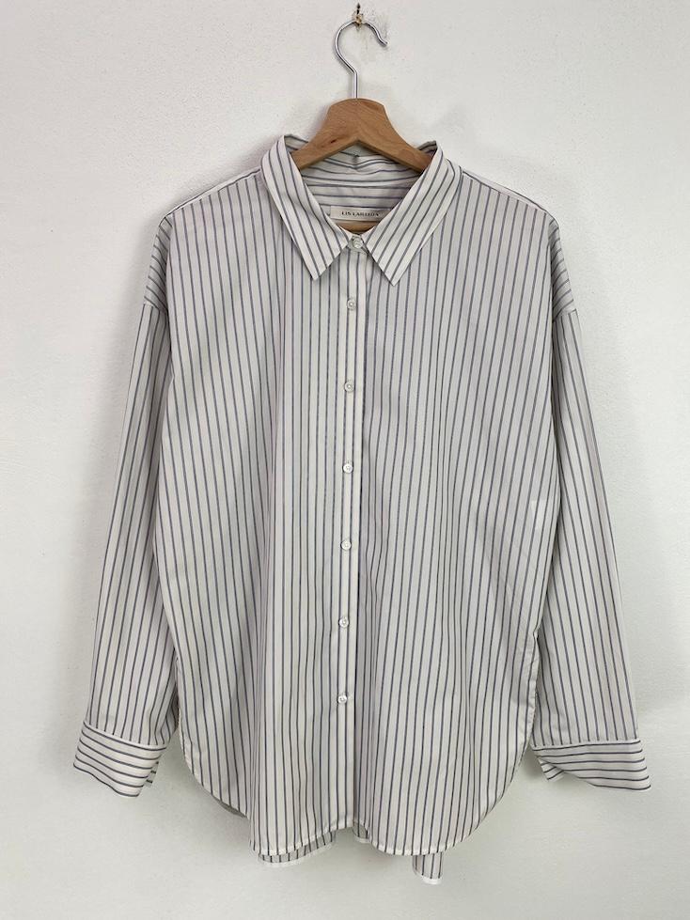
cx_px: 345
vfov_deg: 67.3
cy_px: 460
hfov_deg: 53.1
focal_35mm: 26
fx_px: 691
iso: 32
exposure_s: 1/101
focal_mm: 4.25
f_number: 1.8
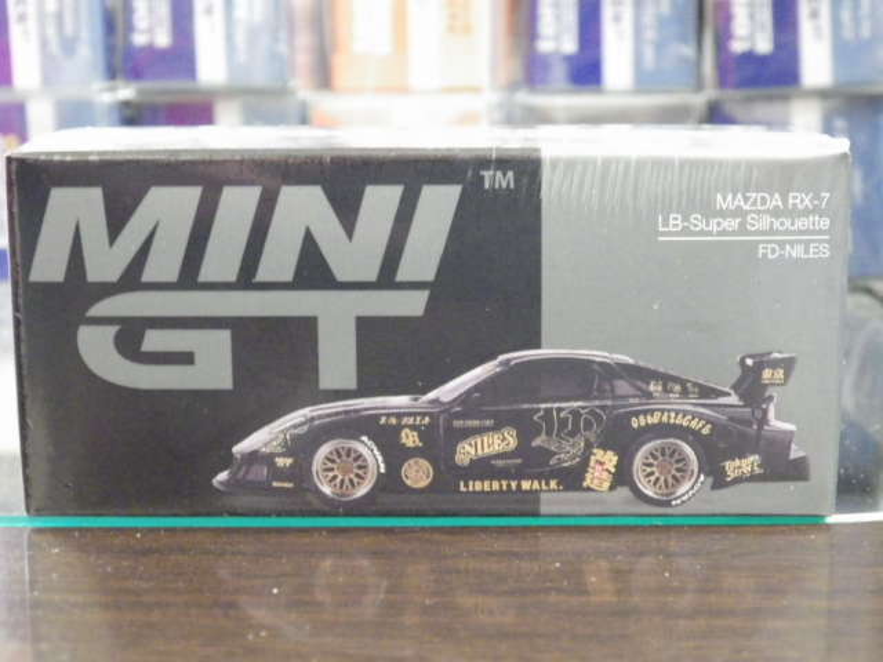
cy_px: 331
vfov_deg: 20.7
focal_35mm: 71
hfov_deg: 27.4
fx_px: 1811
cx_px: 442
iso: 1600
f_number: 4.2
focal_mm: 12.8
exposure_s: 1/15
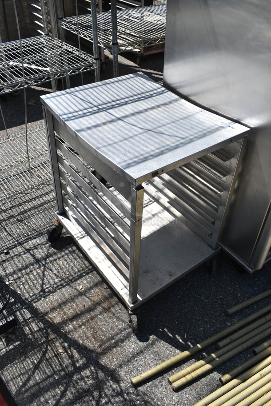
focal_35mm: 30
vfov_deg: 61.9
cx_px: 136
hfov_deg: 43.7
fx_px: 338
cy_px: 203
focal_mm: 20
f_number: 9
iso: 100
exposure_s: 1/320
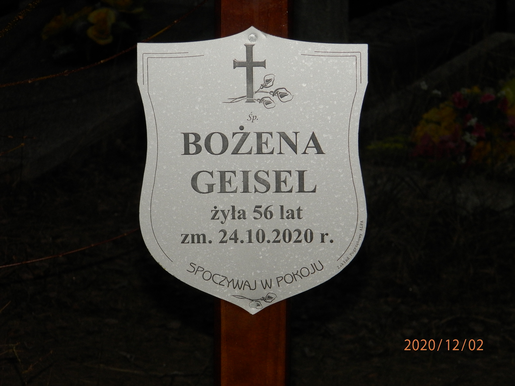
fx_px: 2276
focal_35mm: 153
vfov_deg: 9.7
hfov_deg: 12.9
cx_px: 258
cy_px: 193
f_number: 4.9
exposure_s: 1/50
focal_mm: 27.4
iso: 125
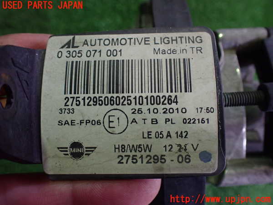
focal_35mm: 30
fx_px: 237
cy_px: 102
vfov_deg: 46.8
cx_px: 136
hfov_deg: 60.0
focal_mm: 5.4
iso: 500
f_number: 2.3
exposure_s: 1/125
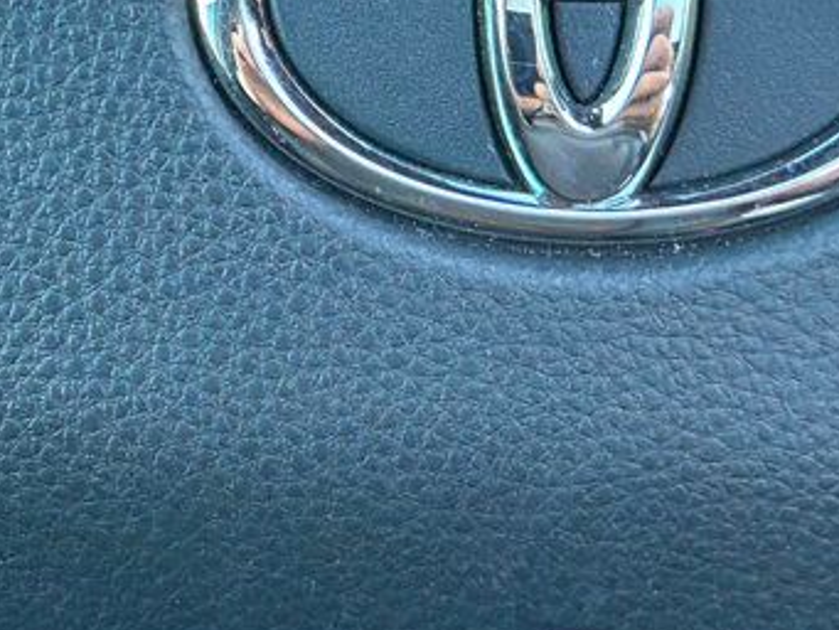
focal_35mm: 144
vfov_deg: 10.3
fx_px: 3491
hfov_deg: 13.2
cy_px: 76
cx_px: -251
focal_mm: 6.86
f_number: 1.78
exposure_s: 1/51
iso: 400
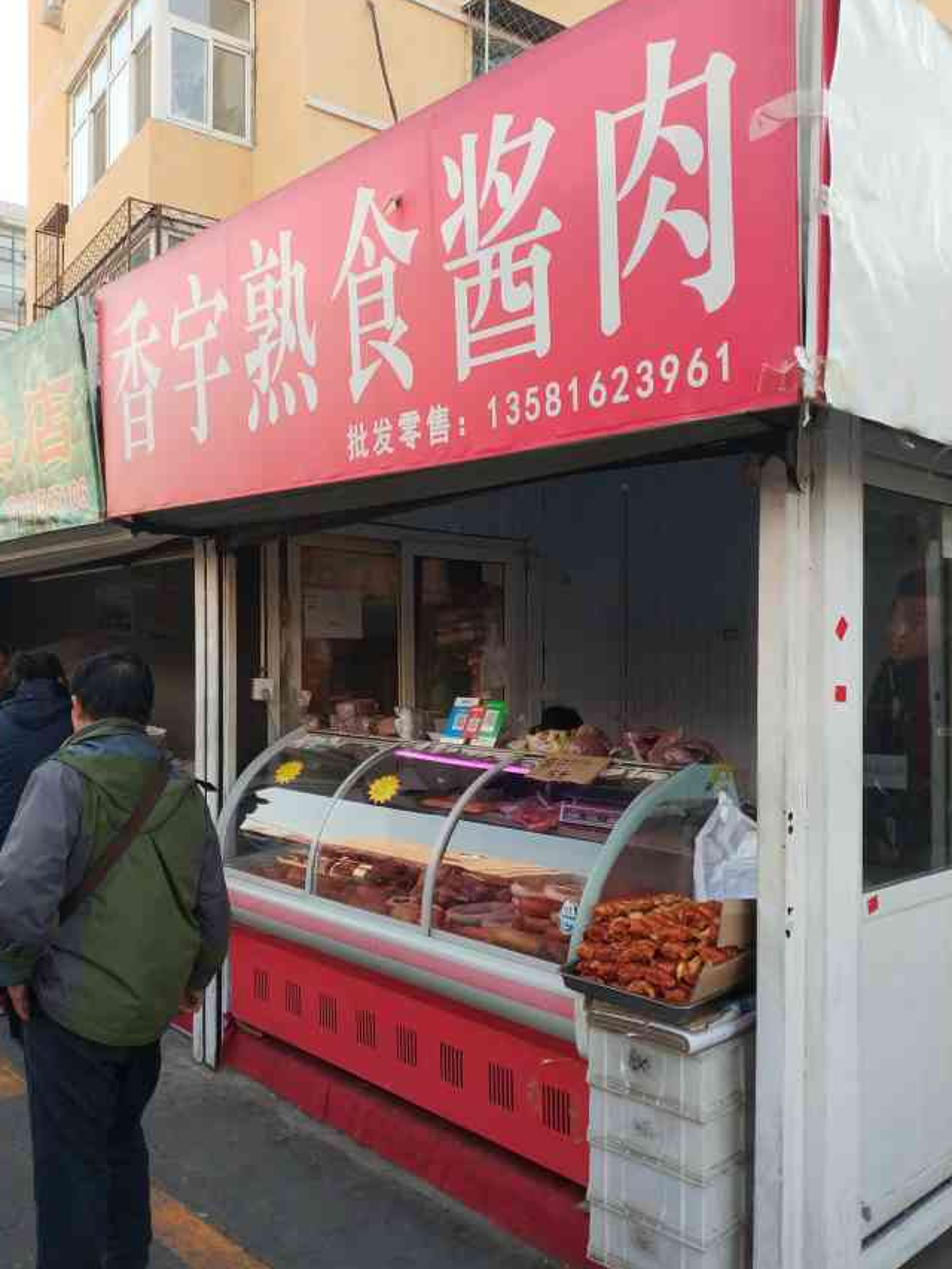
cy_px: 681
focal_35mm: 35
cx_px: 485
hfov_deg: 40.7
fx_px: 1283
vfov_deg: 52.6
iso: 151
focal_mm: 4.5
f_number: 2
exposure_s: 1/250
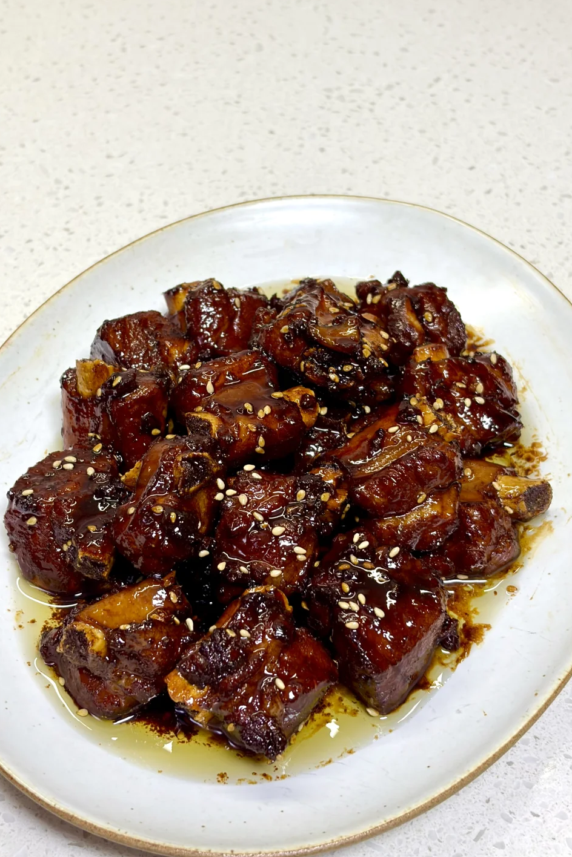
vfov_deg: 36.2
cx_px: 274
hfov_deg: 24.6
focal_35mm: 55
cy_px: 427
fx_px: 1311
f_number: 1.6
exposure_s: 1/50
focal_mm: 5.96
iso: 50
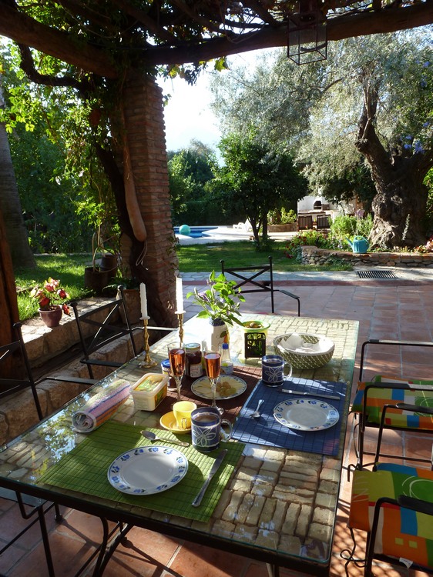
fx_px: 401
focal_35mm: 24
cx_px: 216
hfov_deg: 56.8
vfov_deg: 71.6
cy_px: 288
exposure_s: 1/100
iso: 100
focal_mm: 4.3
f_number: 3.5
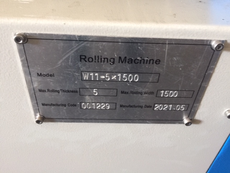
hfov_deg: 61.7
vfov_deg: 48.2
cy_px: 86
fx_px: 193
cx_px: 115
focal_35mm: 29
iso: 320
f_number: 2.2
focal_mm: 4.15
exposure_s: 1/33
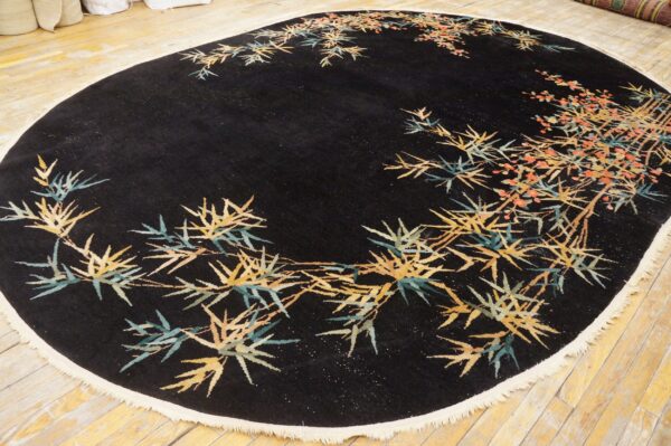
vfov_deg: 47.9
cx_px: 336
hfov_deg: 67.4
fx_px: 503
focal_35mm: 27
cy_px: 223
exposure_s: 1/60
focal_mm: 18
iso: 2500
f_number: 4
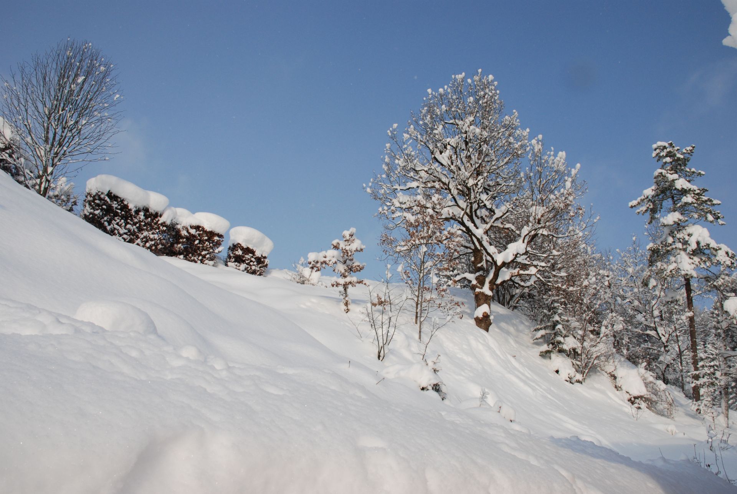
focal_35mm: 27
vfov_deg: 48.0
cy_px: 247
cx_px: 368
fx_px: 553
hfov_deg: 67.3
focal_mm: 18
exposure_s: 1/400
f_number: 10
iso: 320
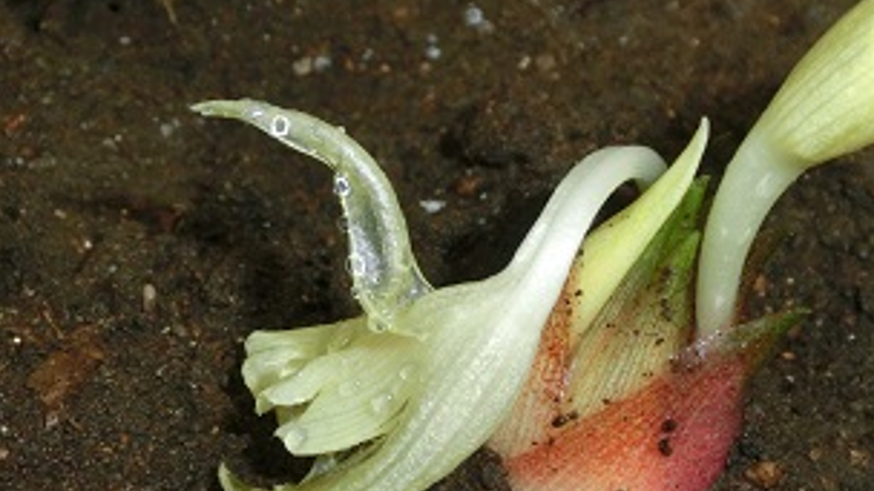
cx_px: 528
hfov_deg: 33.2
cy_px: 273
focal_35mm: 63
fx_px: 1460
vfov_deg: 19.1
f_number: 4.1
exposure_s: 1/60
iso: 250
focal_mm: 6.5
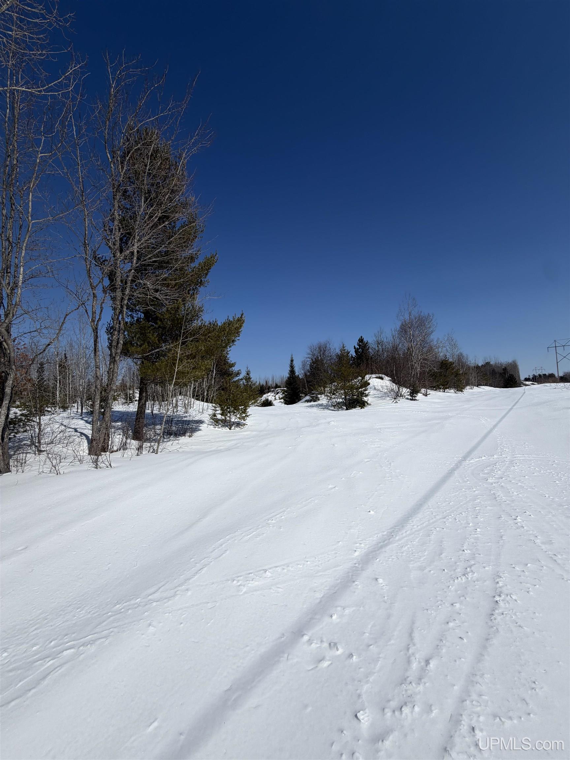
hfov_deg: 85.7
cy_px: 380
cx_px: 285
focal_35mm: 14
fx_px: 307
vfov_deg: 102.1
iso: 25
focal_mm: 2.22
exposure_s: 1/3289
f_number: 2.2
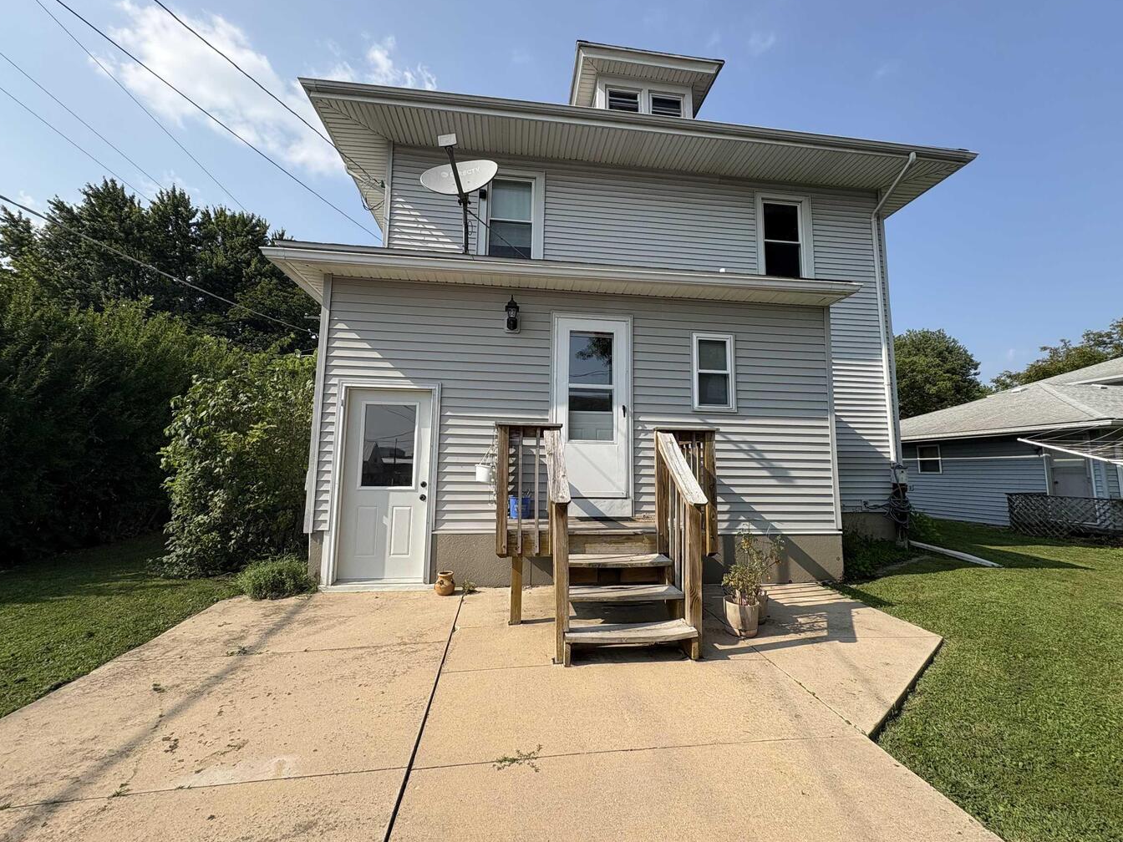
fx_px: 487
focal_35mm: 15
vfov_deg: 81.7
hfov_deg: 98.2
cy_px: 412
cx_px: 575
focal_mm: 2.22
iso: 50
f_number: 2.2
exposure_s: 1/1567
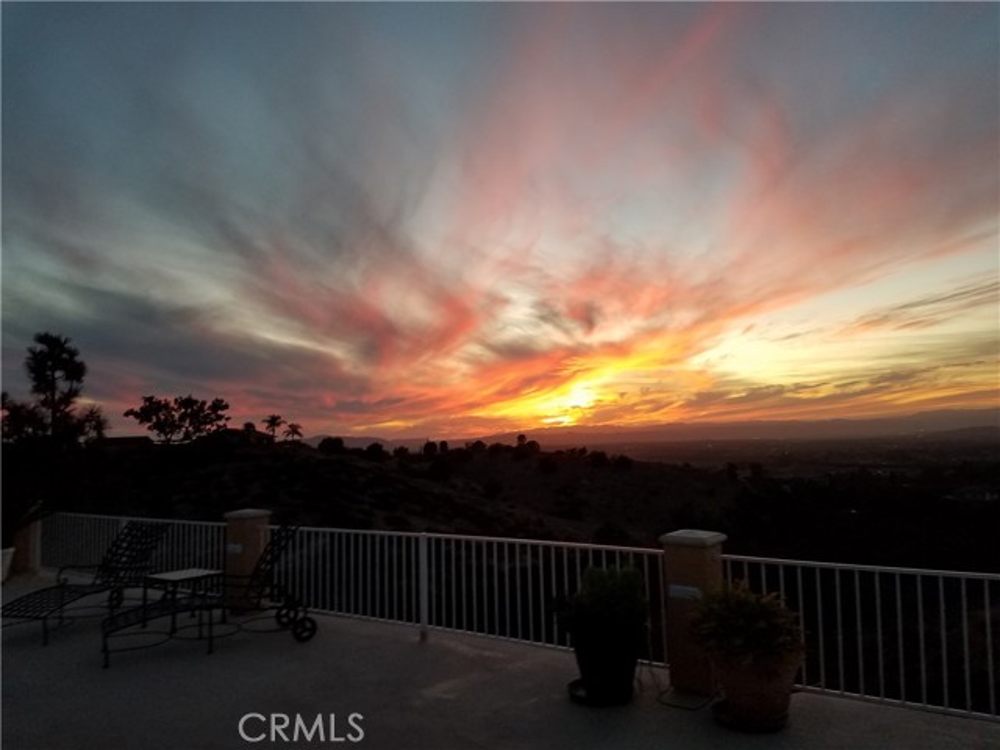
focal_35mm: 26
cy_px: 375
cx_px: 500
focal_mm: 4.2
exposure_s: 1/60
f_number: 1.7
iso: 64
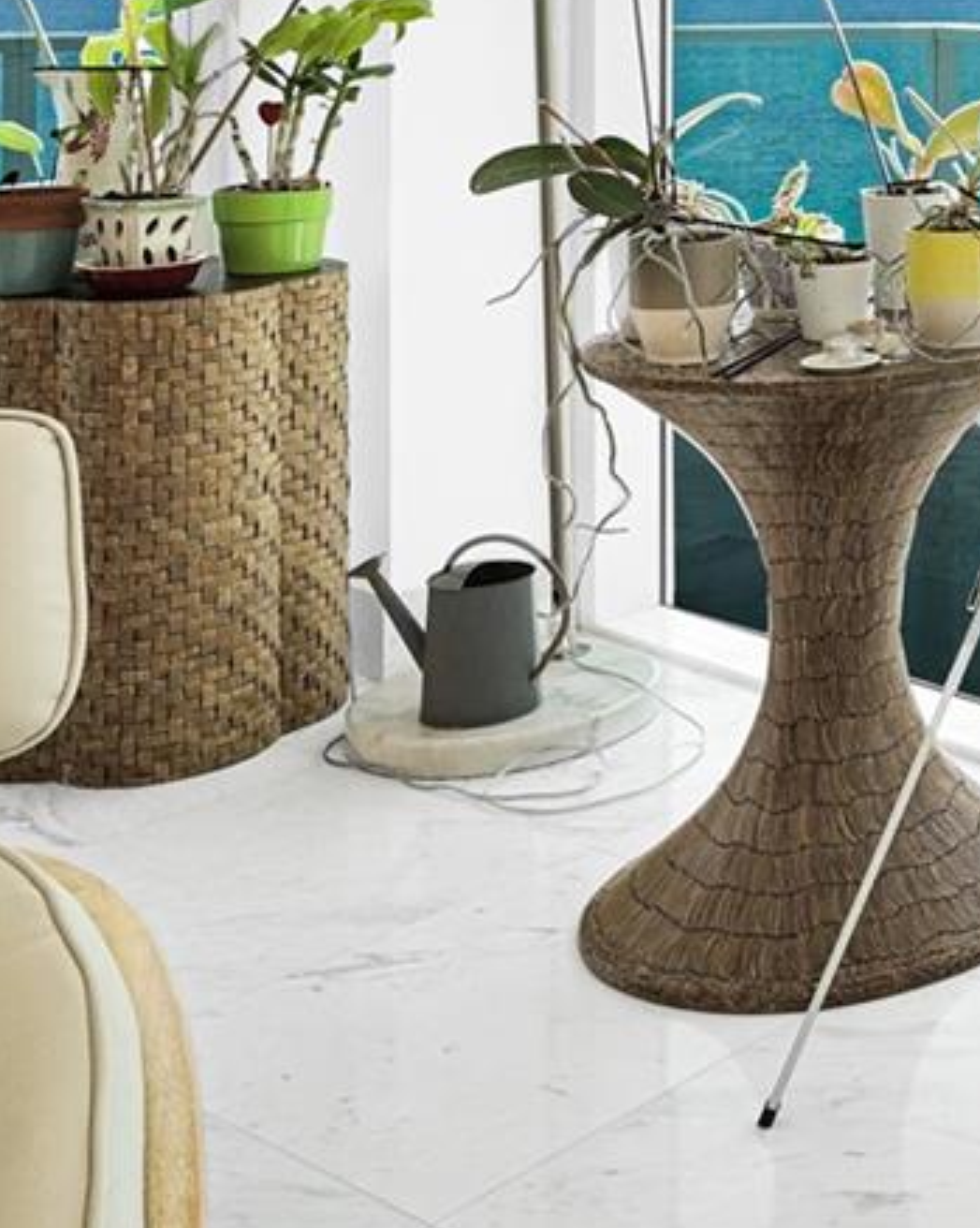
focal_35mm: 57
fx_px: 2059
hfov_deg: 21.4
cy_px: -74
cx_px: 1561
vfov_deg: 30.2
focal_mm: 16.5
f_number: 8
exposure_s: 1/80
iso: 250
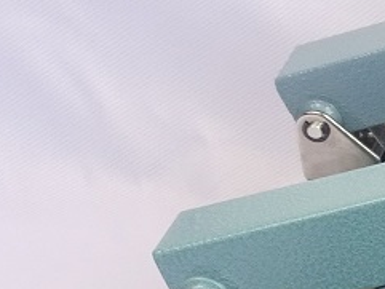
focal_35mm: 164
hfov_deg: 10.4
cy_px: 323
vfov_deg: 9.0
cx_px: 923
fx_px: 1825
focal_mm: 5.61
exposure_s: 1/15
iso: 100
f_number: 5.6
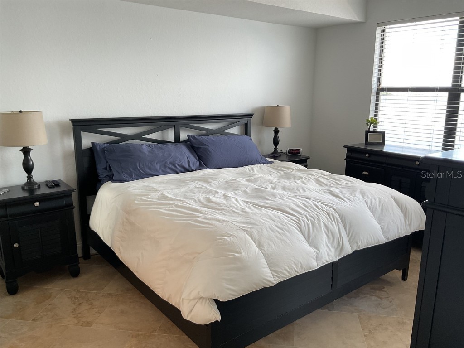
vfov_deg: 48.2
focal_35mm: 29
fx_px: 389
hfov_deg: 61.7
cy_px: 174
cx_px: 232
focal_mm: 3
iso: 40
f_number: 1.8
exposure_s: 1/60
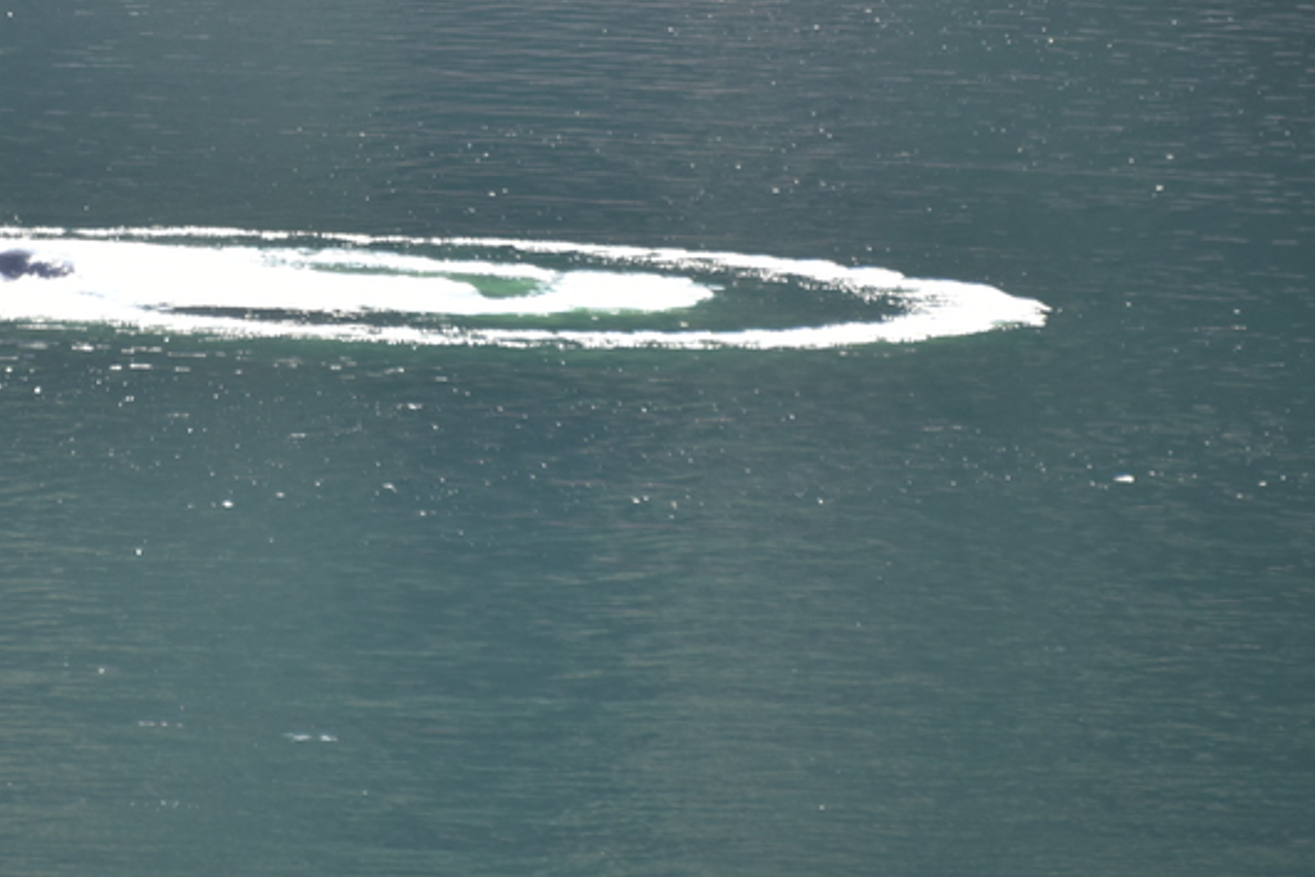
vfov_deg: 1.9
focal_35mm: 723
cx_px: 235
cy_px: 297
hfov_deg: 2.9
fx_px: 26408
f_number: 5.6
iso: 500
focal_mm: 300
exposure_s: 1/640
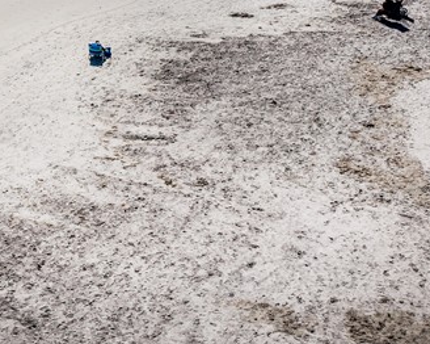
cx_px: -55
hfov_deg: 20.8
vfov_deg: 16.6
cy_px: -115
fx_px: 1107
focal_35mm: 87
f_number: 6.3
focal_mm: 10.26
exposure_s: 1/640
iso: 100
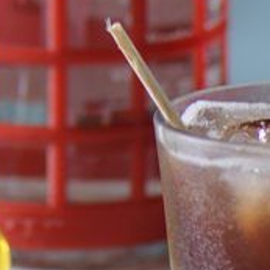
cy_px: -98
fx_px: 8162
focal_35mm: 925
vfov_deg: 1.9
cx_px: 323
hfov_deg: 1.9
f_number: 4
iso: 160
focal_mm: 105
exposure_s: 1/8
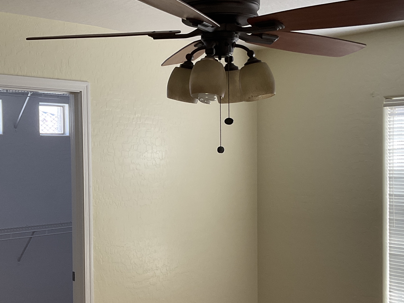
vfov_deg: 27.0
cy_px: 176
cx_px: 201
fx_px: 630
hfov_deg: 35.5
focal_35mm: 54
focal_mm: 3
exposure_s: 1/117
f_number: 1.8
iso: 64
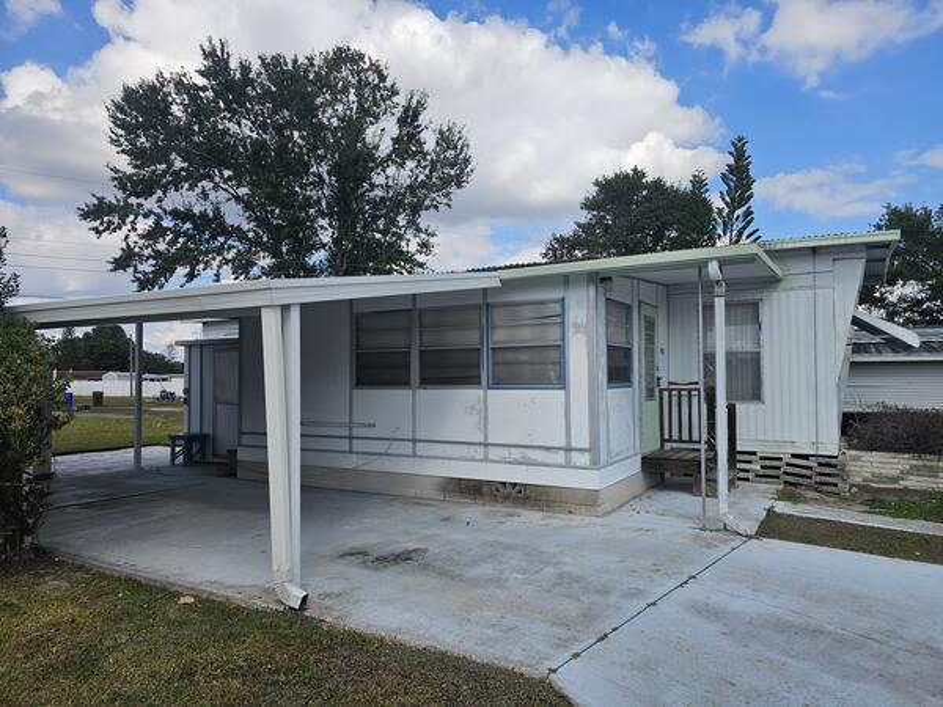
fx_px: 627
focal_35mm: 23
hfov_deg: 73.9
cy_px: 354
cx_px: 472
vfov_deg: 58.9
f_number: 1.7
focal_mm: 6.3
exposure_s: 1/864
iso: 10
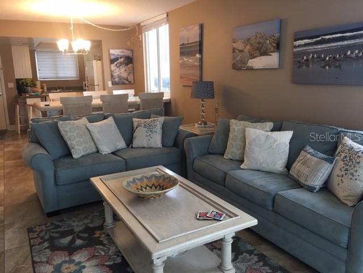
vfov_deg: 48.2
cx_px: 182
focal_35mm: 29
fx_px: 304
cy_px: 136
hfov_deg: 61.7
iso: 40
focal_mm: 4.15
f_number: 2.2
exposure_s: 1/15
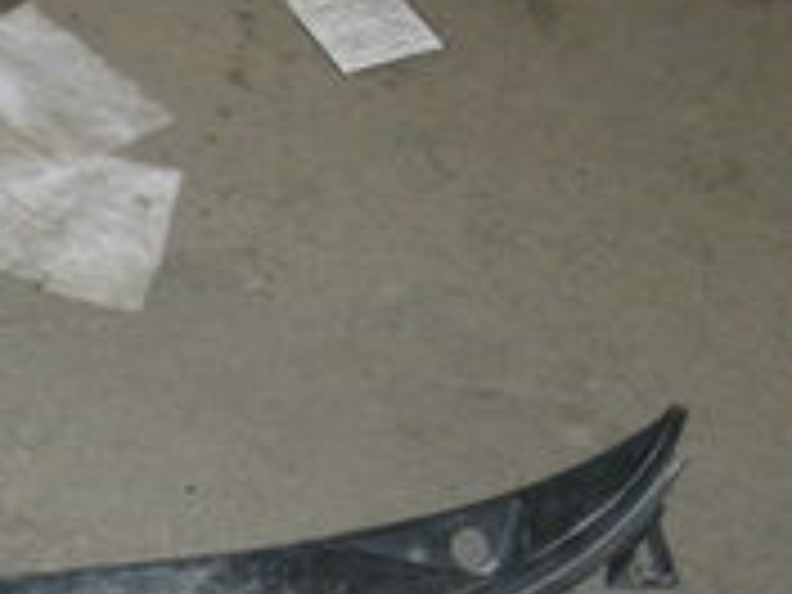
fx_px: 2906
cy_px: 806
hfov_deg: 14.6
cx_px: -324
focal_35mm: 127
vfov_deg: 11.3
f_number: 2.8
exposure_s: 1/60
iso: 182
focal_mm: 5.7
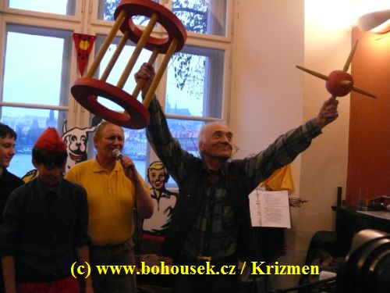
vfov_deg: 40.7
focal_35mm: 35
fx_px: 394
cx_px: 195
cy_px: 146
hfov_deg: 52.6
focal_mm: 7.4
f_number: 2.8
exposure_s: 1/80
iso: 800
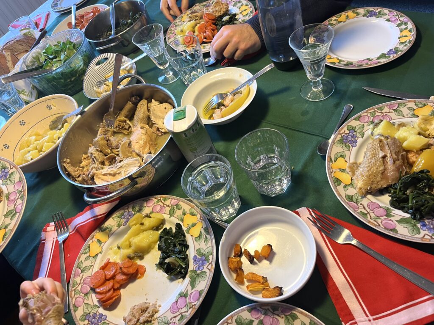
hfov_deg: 67.3
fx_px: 326
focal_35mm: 26
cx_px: 217
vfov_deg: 53.1
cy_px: 162
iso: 125
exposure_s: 1/50
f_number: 1.6
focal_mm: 5.1
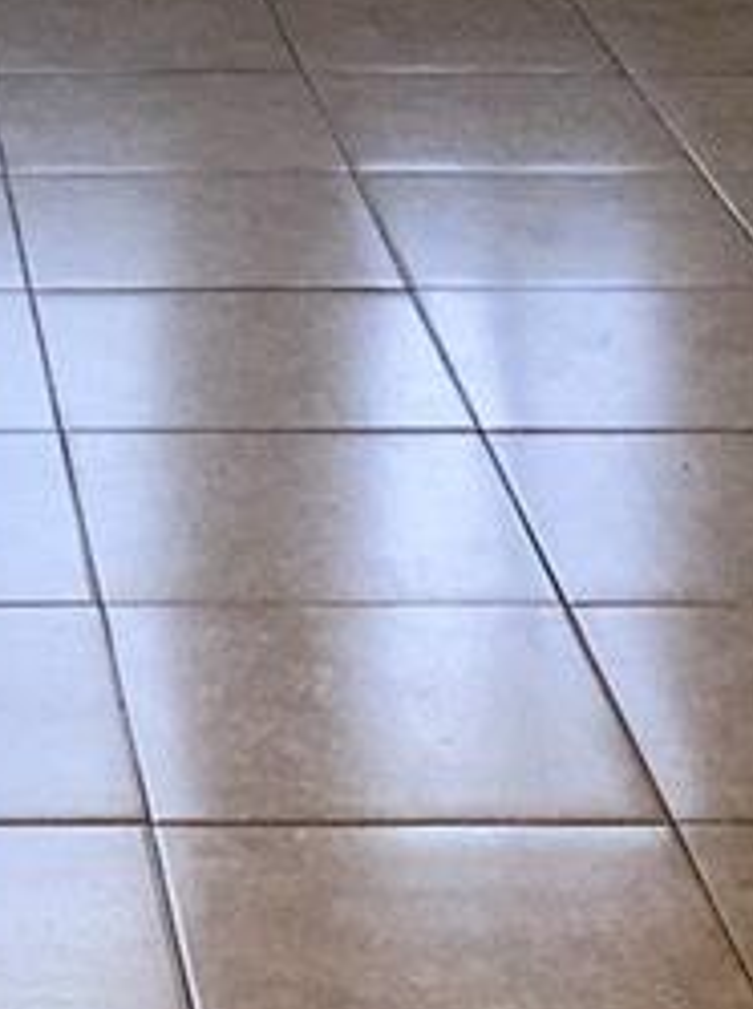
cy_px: -904
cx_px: -308
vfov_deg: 12.6
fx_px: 4071
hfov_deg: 10.3
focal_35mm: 140
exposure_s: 1/156
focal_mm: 4.15
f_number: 2.2
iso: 25
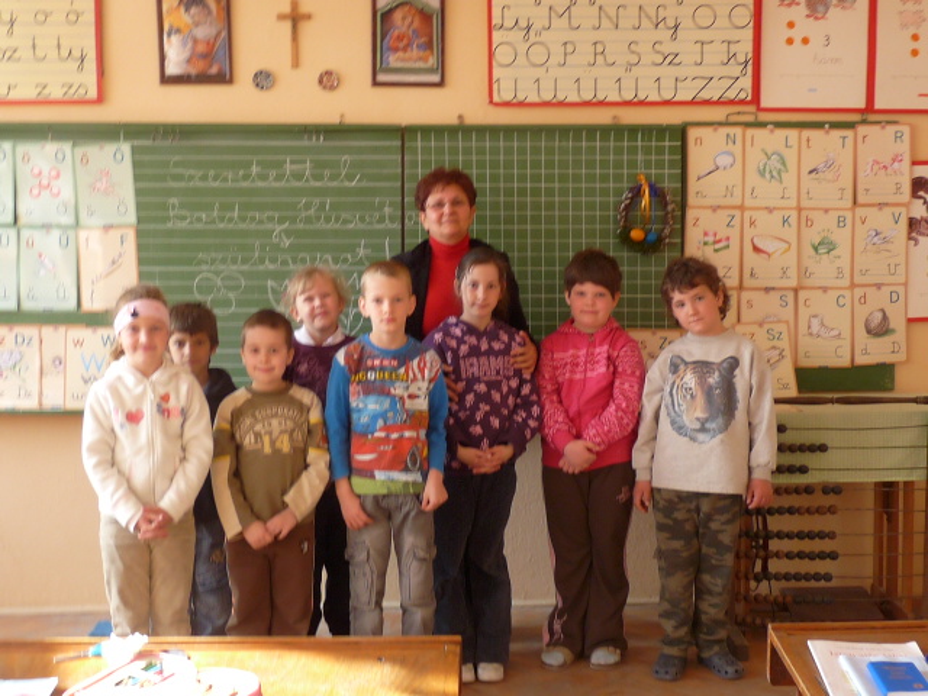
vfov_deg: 29.7
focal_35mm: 49
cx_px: 464
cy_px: 348
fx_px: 1314
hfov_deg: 38.9
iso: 100
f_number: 2.8
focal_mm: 4.8
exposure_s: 1/60
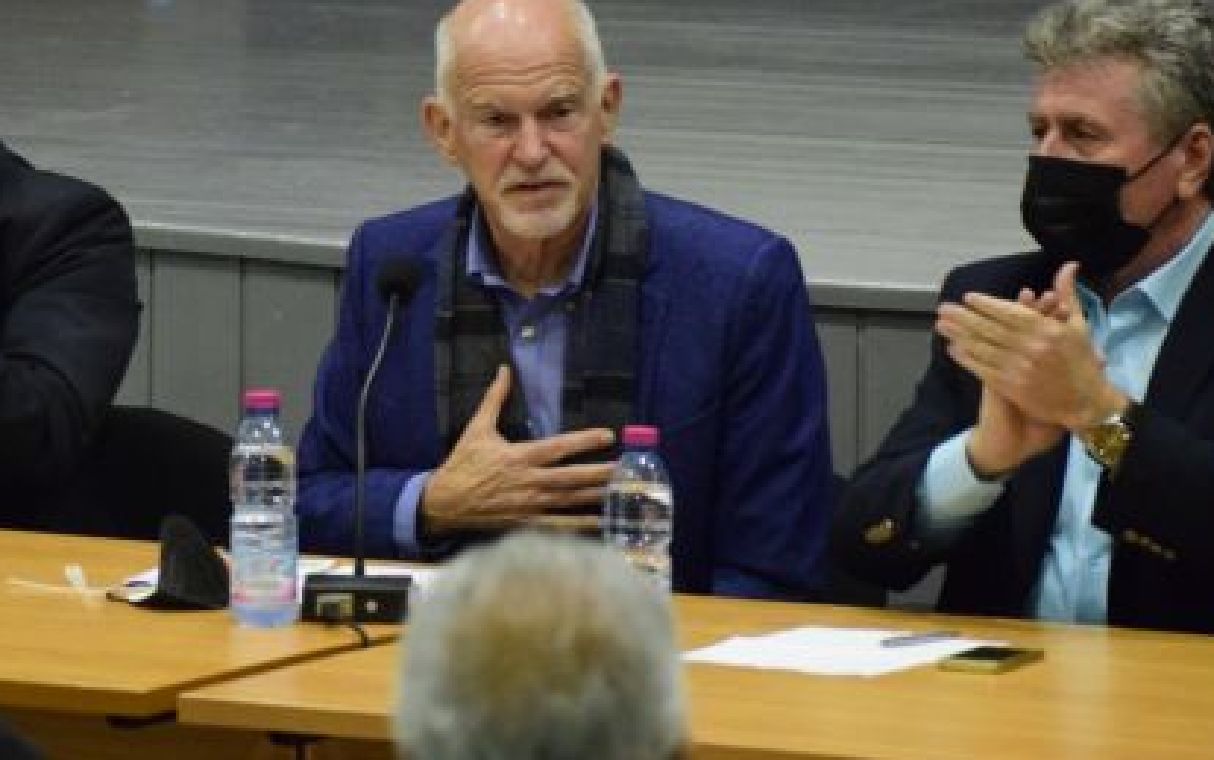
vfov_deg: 4.3
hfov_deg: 6.8
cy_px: 339
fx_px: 10160
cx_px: 457
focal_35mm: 307
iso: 8000
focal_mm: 130
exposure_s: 1/125
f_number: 4.8
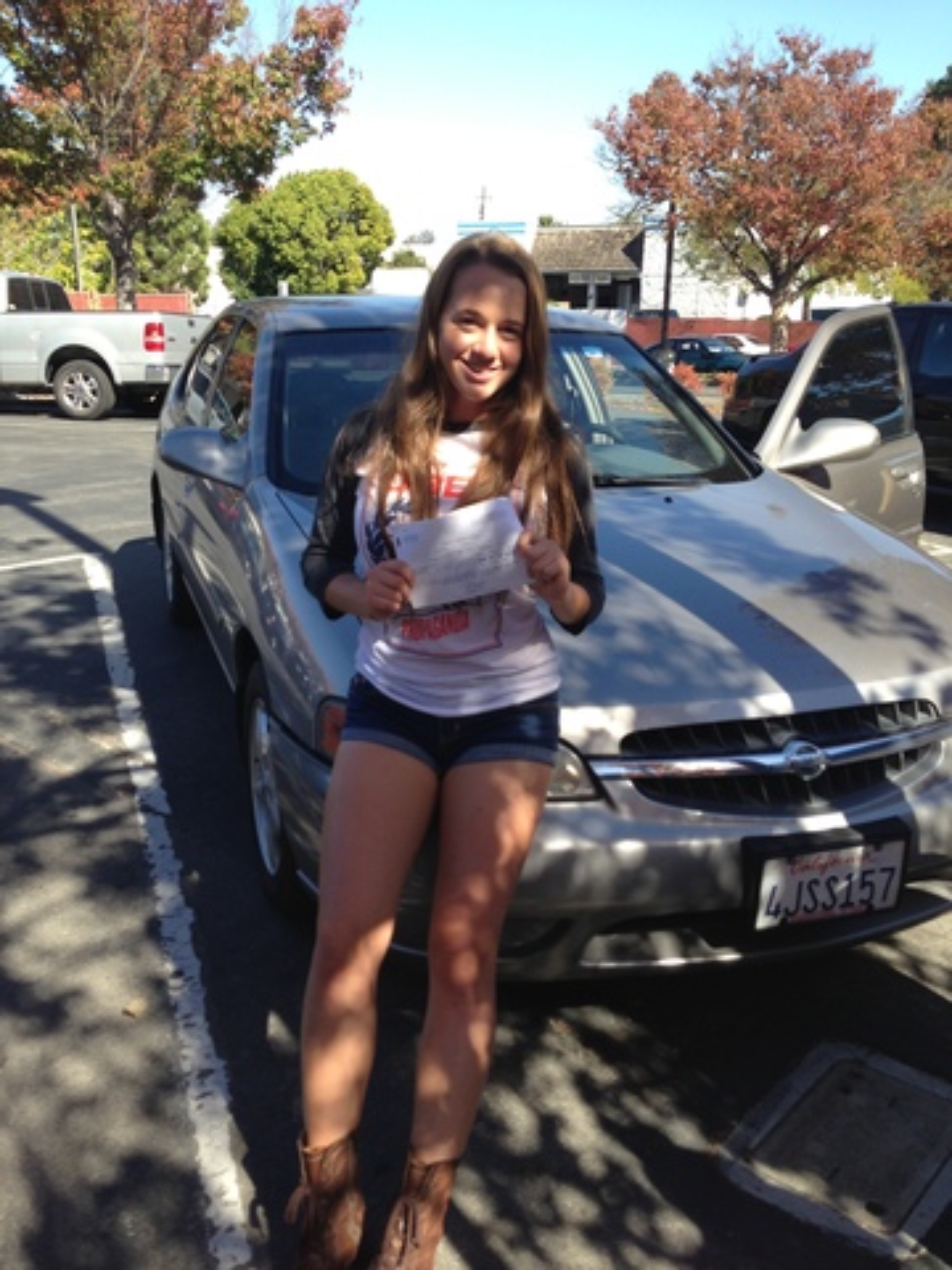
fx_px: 1210
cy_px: 635
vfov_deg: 55.4
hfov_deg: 42.9
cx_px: 476
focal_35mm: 33
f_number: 2.4
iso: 50
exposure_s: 1/565
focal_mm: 4.13
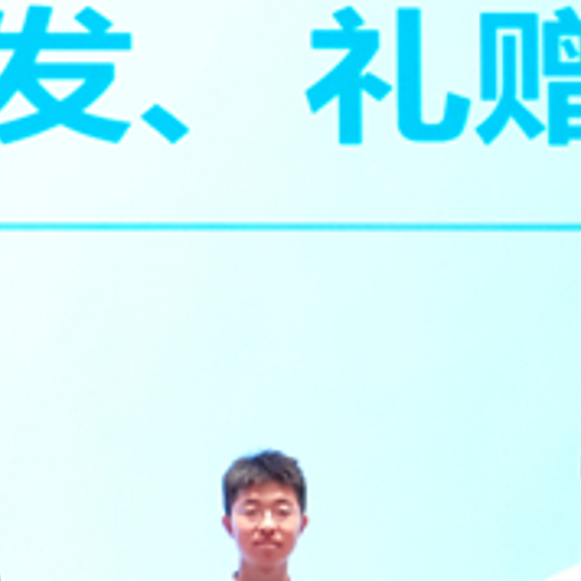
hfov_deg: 10.3
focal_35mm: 167
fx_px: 3171
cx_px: -75
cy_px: 444
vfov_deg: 10.4
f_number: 4
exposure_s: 1/200
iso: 4000
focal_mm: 23
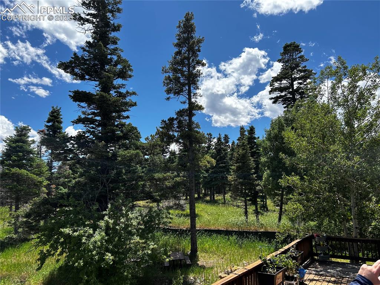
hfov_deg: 67.3
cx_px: 190
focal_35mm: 26
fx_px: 285
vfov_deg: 53.0
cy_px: 142
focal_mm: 5.7
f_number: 1.5
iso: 50
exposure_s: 1/3704
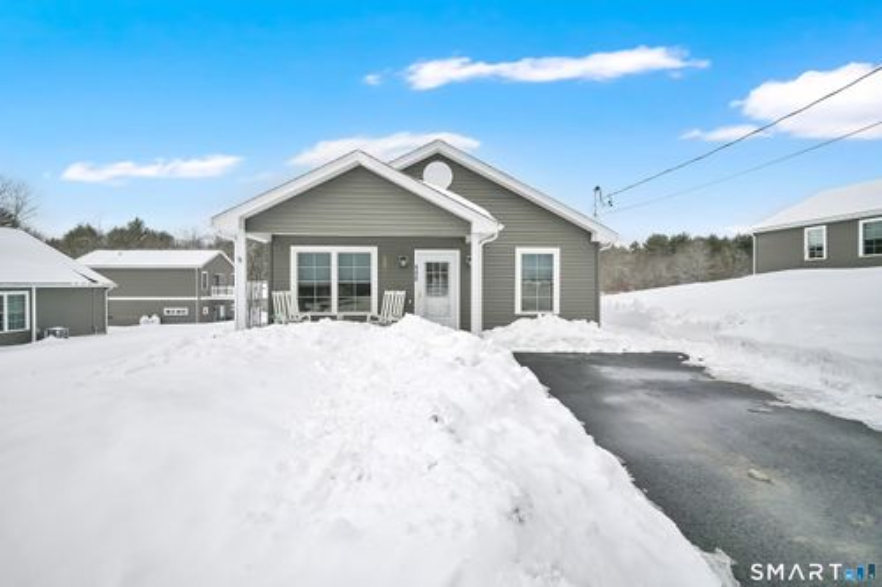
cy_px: 294
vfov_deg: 73.7
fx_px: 392
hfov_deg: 96.8
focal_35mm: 16
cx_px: 441
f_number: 8
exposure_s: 1/2000
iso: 400
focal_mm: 16
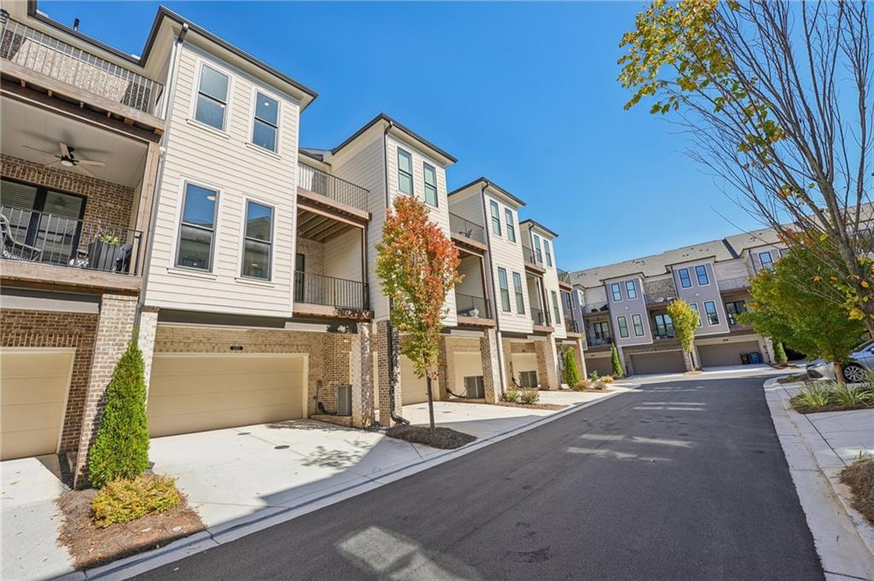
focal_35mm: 14
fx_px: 340
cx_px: 437
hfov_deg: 104.3
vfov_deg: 81.1
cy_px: 290
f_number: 8
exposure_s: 1/125
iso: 100
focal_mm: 14
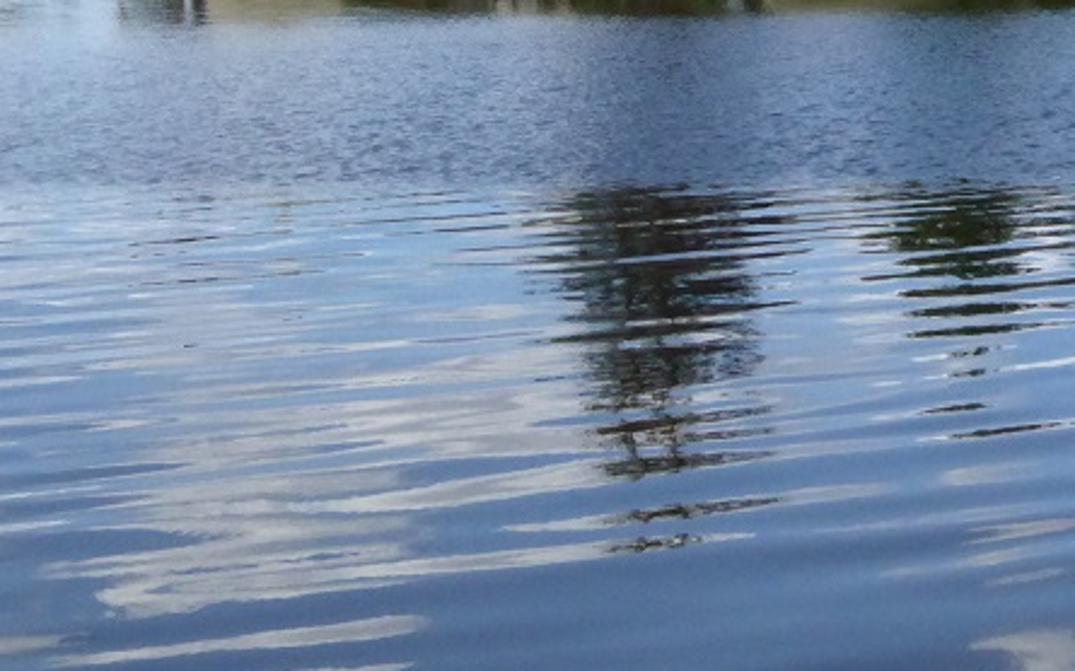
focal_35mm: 103
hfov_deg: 20.2
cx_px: 418
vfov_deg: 12.5
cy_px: -24
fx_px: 3017
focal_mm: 9.6
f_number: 7.1
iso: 800
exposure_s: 1/1600
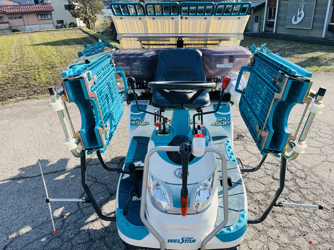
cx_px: 167
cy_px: 125
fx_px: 251
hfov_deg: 67.3
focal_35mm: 26
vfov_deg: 53.1
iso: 50
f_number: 1.6
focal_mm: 5.1
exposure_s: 1/1309
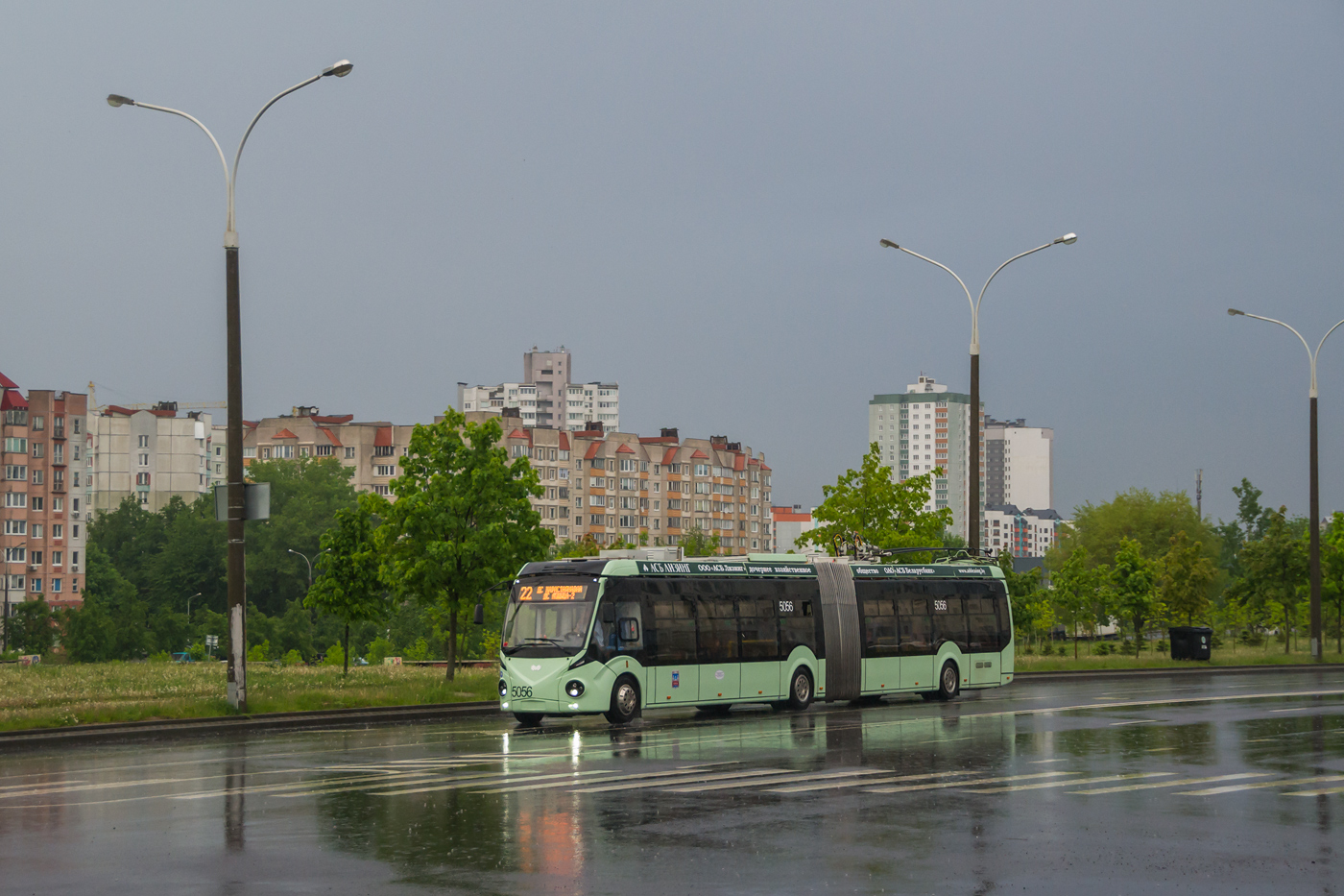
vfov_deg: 20.6
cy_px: 448
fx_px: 2464
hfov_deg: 30.5
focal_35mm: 66
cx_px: 672
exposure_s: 1/250
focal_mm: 44
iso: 800
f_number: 5
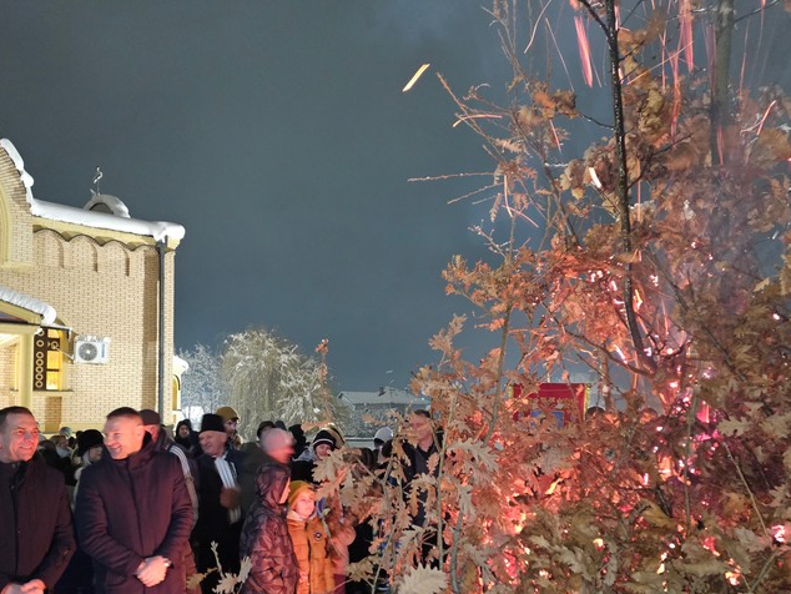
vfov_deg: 47.8
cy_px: 369
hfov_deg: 61.3
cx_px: 336
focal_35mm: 29
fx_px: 663
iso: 800
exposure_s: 1/8
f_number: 1.7
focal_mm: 6.3
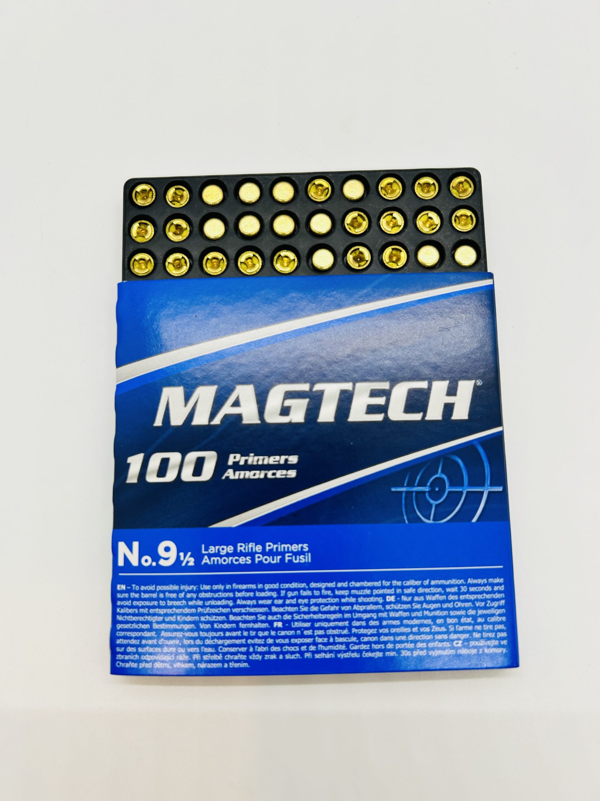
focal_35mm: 26
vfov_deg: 67.3
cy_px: 400
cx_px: 300
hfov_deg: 53.1
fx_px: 601
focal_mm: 5.7
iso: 50
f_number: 1.5
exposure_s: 1/410
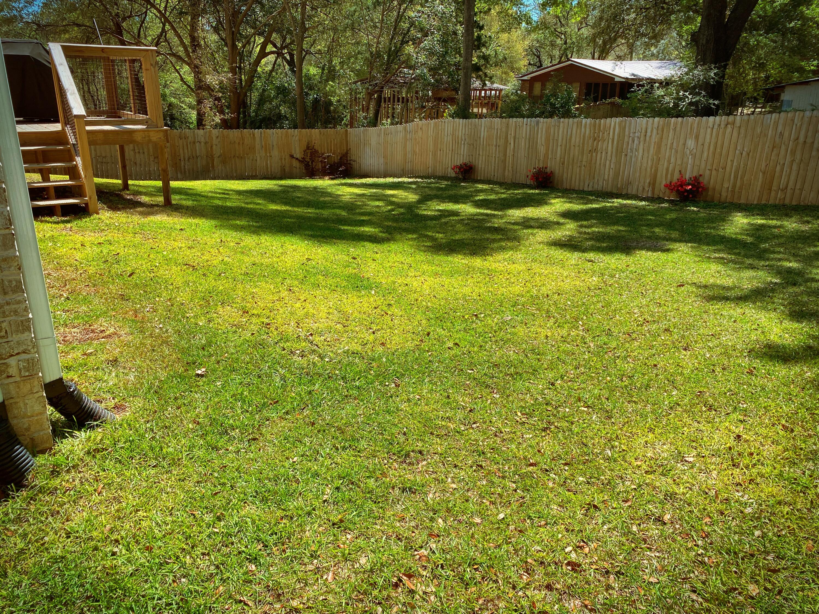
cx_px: 410
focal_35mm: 26
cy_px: 307
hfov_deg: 67.3
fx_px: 615
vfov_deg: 53.1
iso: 32
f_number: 1.8
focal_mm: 4.25
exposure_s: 1/1543
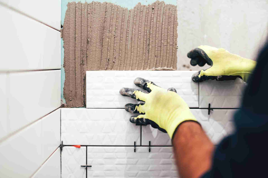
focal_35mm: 35
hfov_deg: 54.4
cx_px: 134
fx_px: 261
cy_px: 89
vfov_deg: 37.9
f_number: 1.6
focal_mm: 35
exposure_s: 1/125
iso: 800
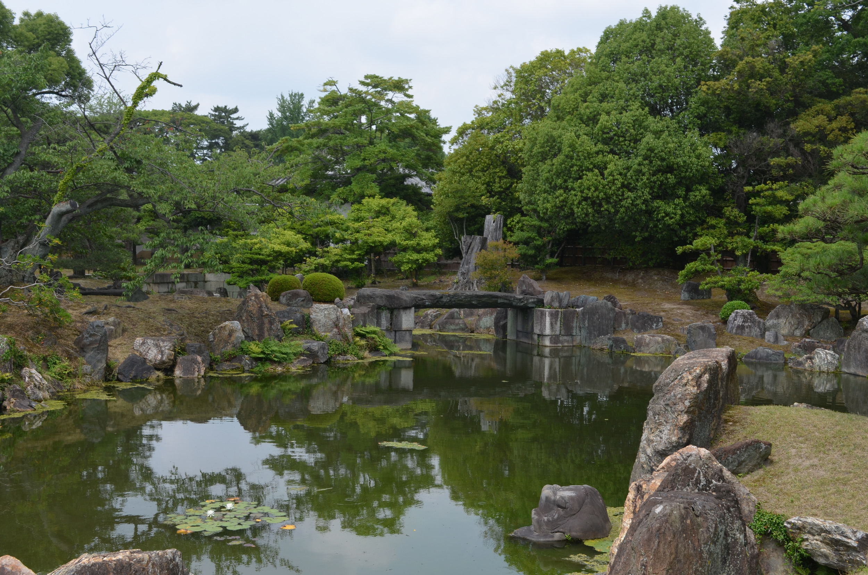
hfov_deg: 43.7
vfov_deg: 29.7
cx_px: 434
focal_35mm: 45
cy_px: 288
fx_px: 1083
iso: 200
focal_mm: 30
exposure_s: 1/250
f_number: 8
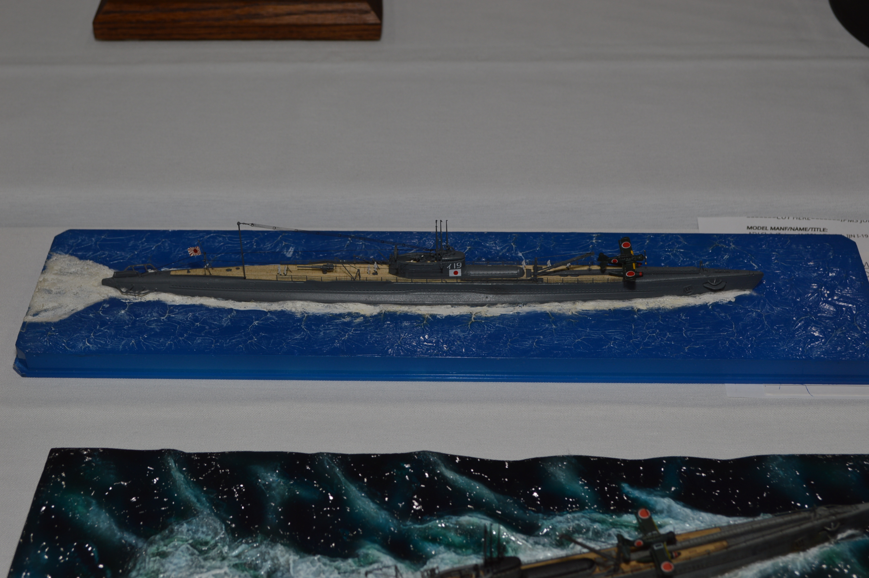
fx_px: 1375
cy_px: 289
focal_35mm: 57
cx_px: 434
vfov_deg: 23.7
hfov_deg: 35.1
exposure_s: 1/60
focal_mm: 38
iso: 100
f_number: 8
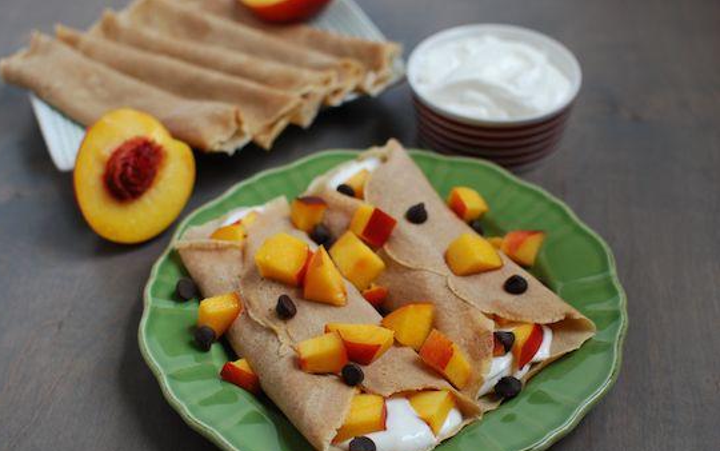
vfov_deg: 23.8
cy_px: 244
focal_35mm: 55
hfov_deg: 37.2
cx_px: 355
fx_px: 1070
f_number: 3.5
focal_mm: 35
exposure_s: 1/80
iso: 400
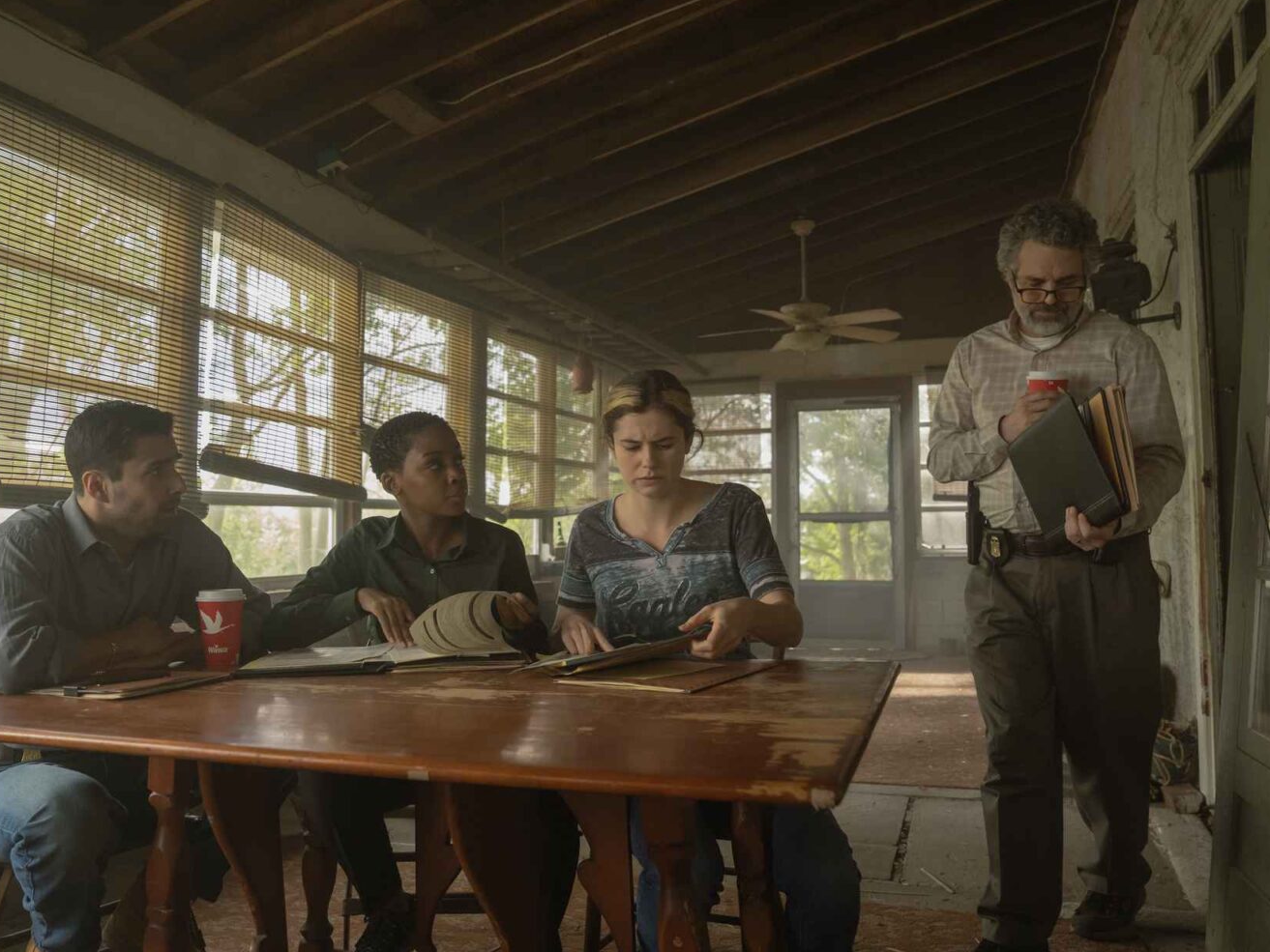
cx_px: 561
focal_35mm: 27
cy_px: 488
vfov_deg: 51.4
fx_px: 991
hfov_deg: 65.1
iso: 2500
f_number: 4
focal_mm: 24
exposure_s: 1/200
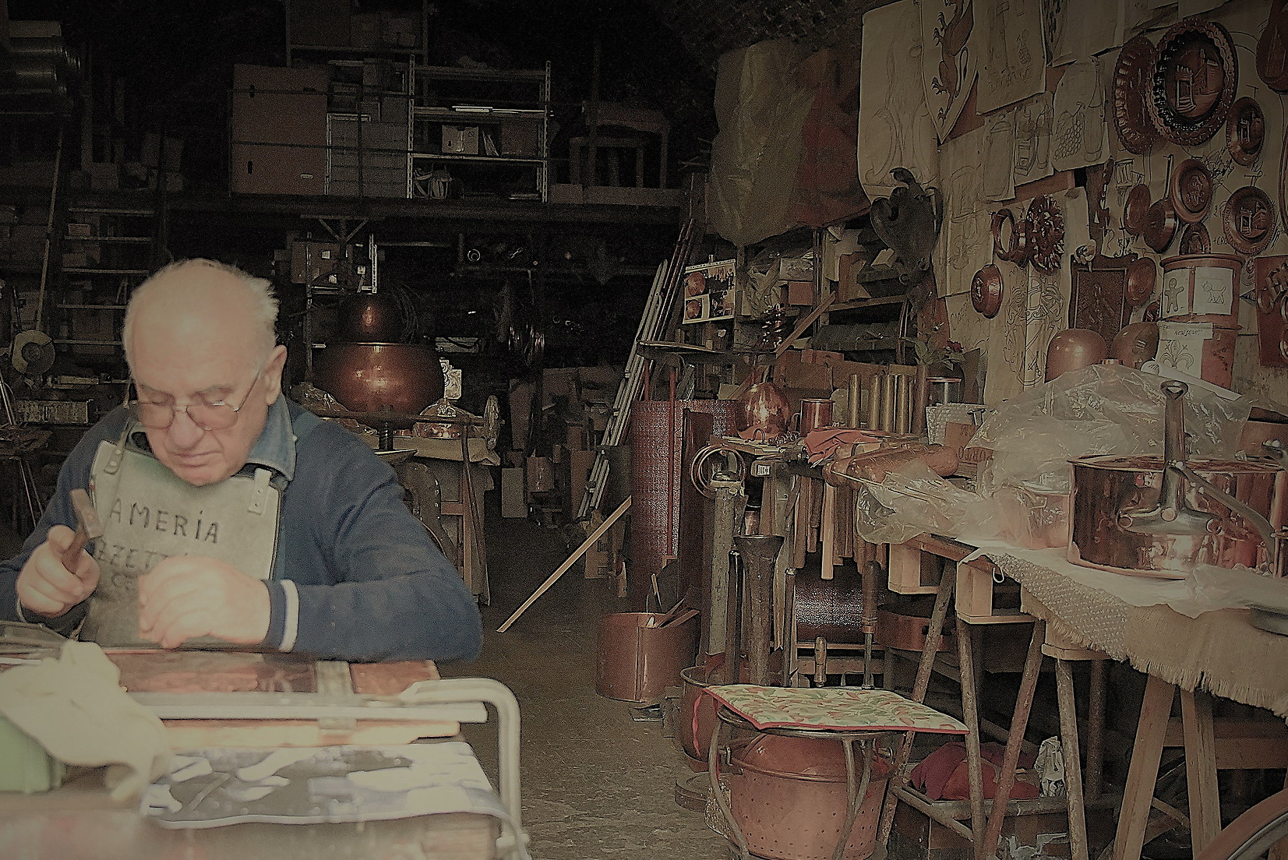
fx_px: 1611
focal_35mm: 45
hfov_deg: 43.5
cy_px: 562
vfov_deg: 29.7
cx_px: 552
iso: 6400
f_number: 4
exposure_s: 1/80
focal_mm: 31
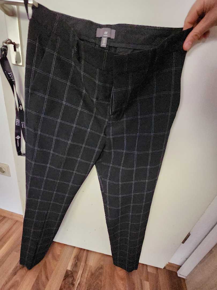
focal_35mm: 13
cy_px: 145
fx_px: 109
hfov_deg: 89.9
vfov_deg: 106.2
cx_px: 108
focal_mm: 2.2
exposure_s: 1/24
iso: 1600
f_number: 2.2
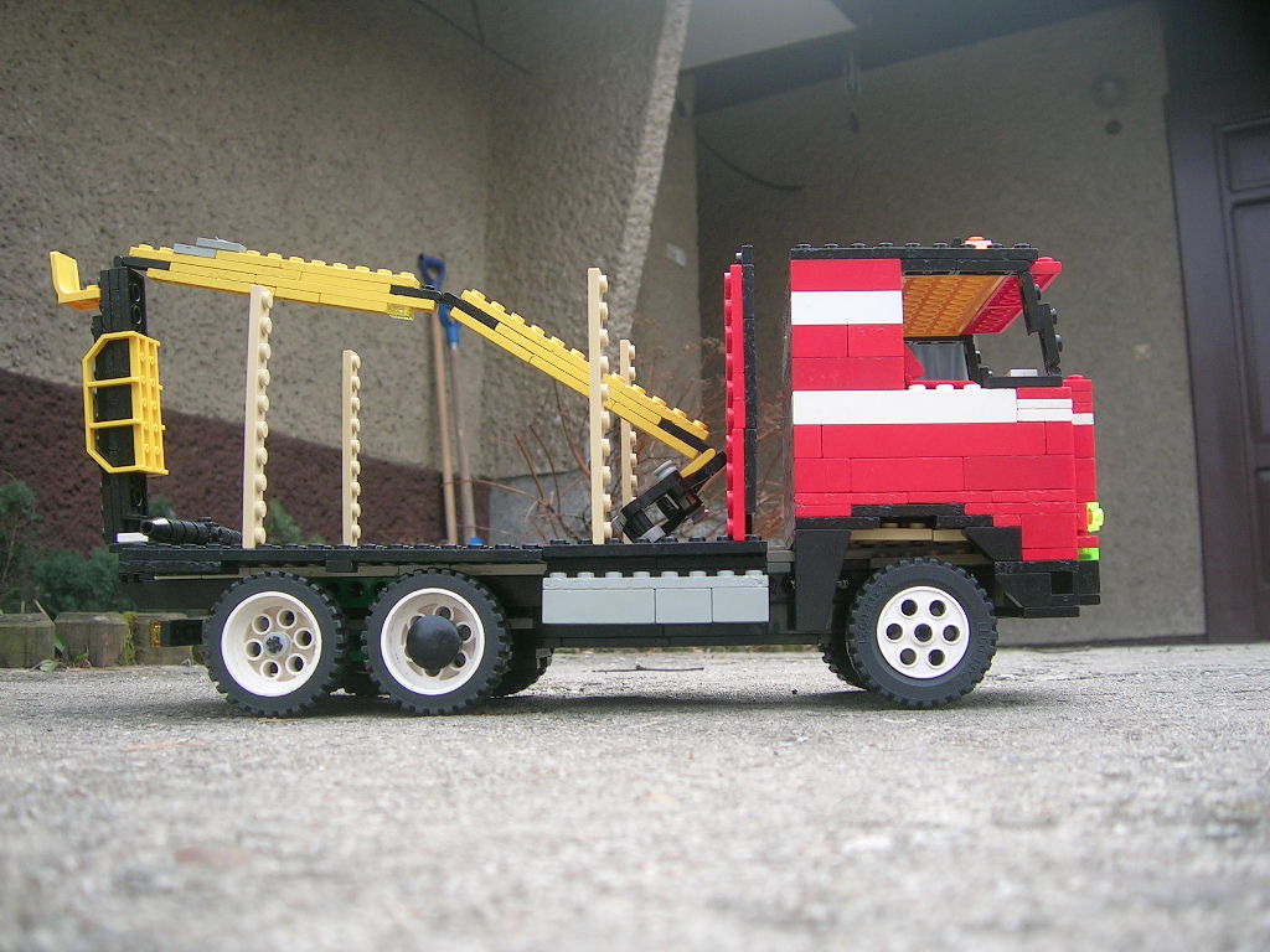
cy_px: 476
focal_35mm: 35
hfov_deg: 52.6
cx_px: 635
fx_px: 1284
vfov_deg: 40.7
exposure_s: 1/94.4
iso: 50
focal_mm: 5.4
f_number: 2.8
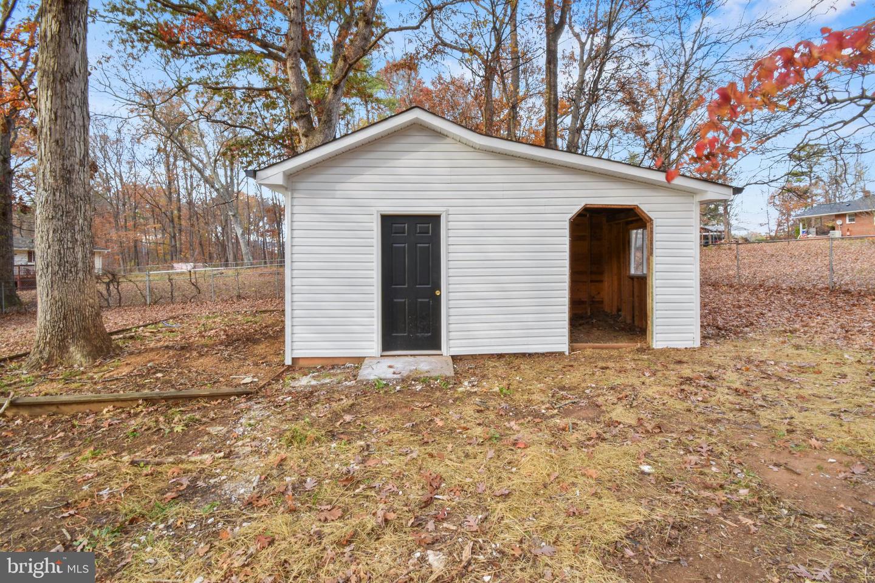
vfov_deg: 77.3
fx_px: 365
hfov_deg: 100.4
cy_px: 292
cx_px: 438
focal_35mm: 15
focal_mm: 10
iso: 100
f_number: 22
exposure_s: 1/1.25
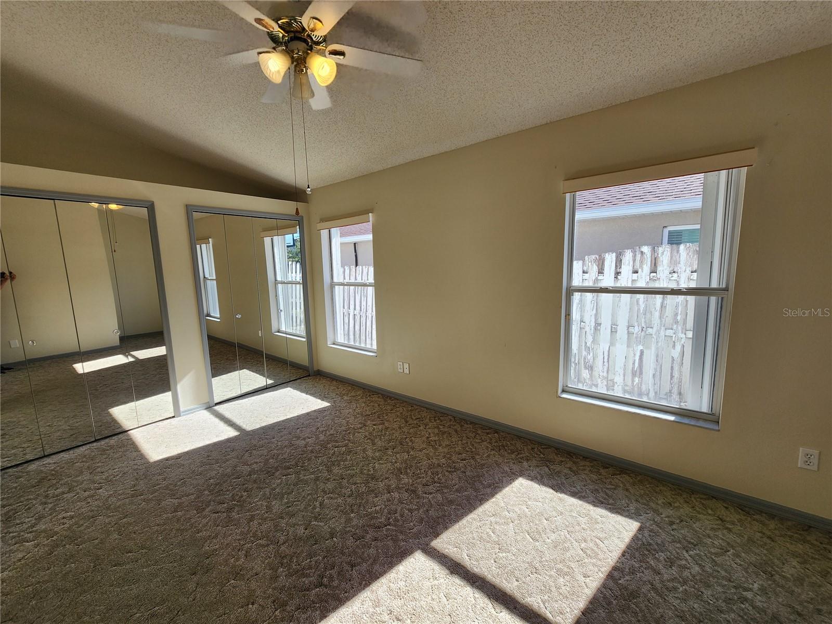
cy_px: 312
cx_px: 416
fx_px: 312
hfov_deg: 106.2
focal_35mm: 13
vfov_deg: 89.9
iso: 50
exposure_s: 1/322
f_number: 2.2
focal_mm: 2.2
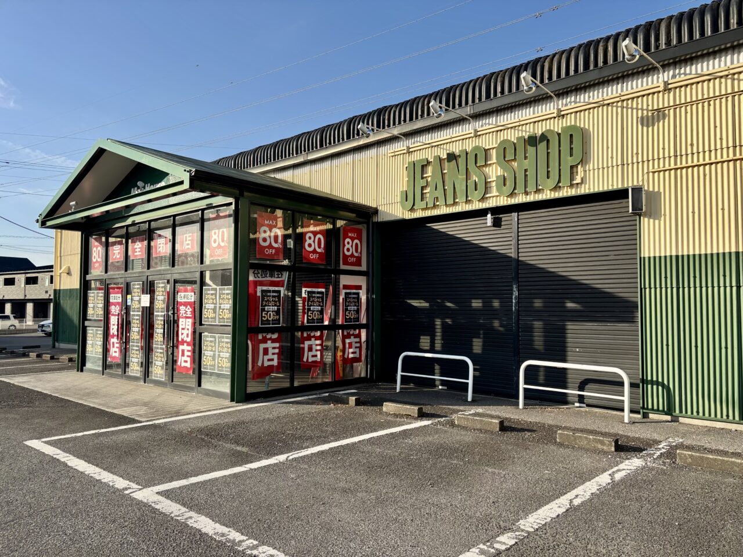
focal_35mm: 26
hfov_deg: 67.3
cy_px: 278
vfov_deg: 53.1
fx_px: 558
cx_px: 372
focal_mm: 5.96
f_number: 1.6
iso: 50
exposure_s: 1/2288
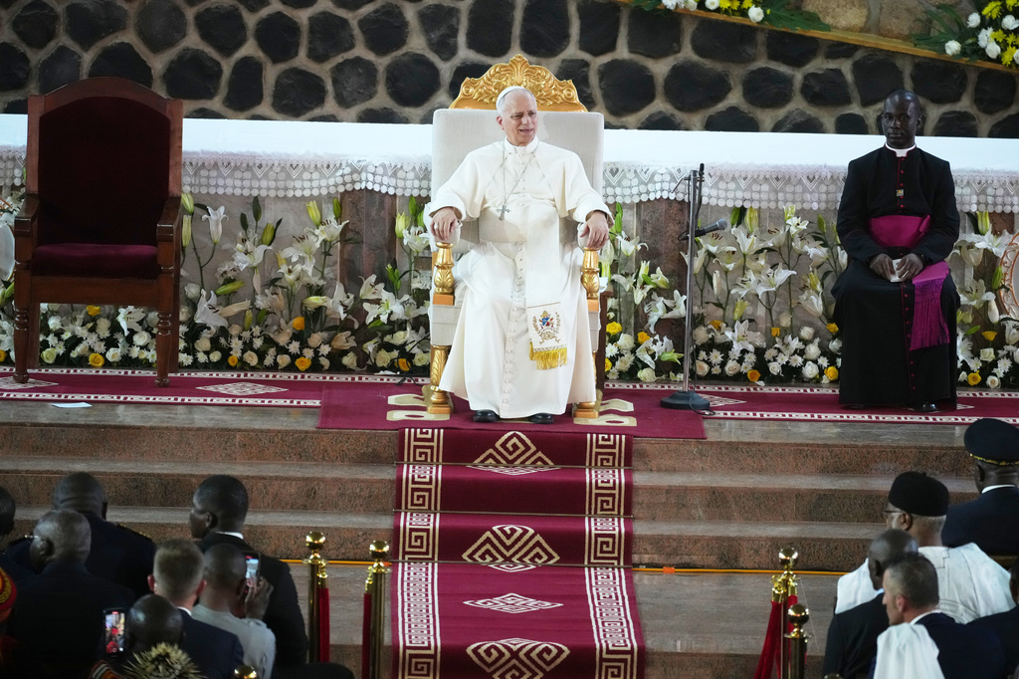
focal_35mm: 288
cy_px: 340
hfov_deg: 7.2
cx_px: 510
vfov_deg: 4.8
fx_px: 8149
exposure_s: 1/250
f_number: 5.6
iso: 4000
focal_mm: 288
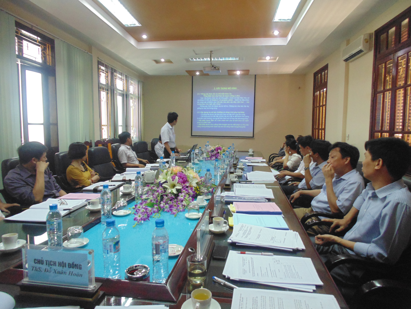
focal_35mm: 22
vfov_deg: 61.1
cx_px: 206
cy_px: 154
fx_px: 261
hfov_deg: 76.4
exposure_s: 1/30
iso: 320
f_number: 3.1
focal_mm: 4
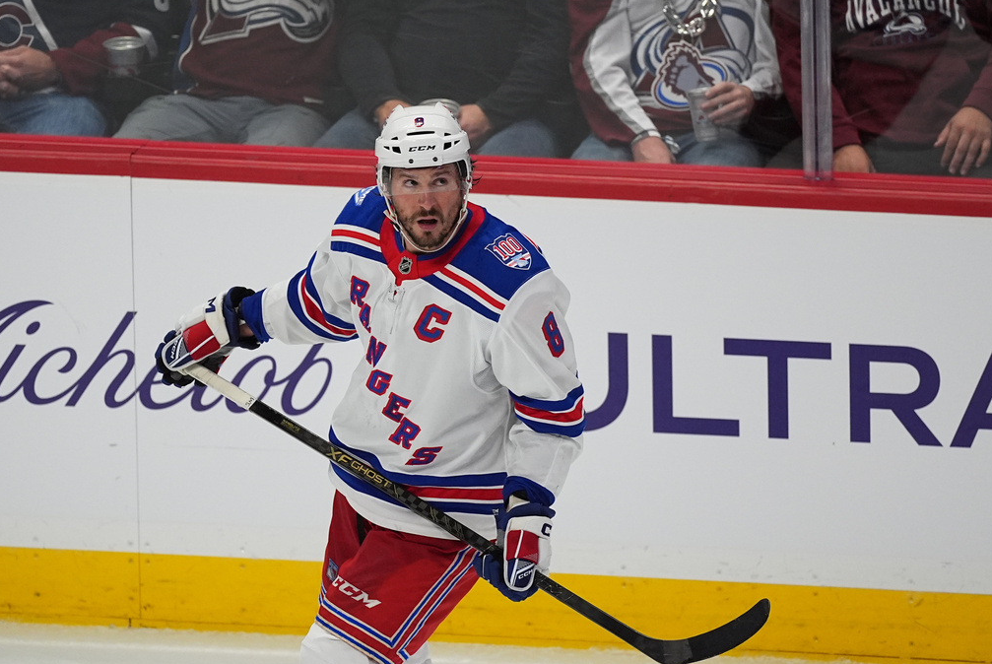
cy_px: 334
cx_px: 501
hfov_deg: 2.3
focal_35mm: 915
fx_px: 25242
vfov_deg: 1.5
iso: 2500
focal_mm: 600
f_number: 4
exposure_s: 1/2000
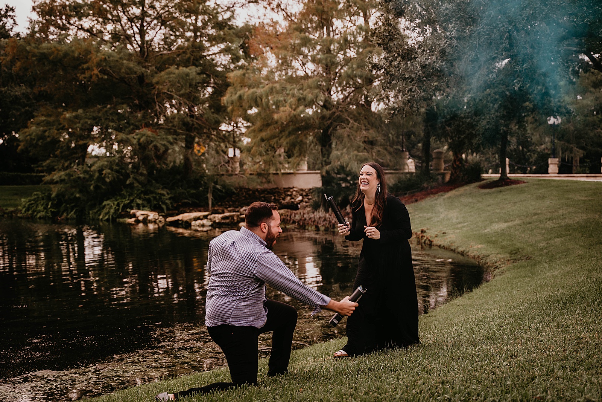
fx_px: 803
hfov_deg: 41.1
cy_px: 201
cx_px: 301
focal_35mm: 48
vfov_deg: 28.1
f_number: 2.8
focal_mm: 48
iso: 250
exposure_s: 1/200
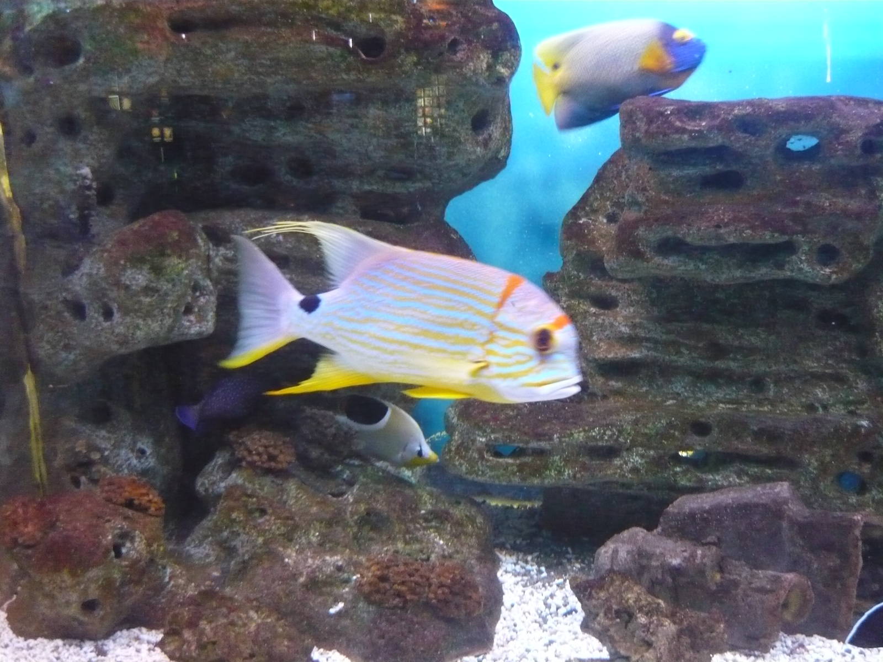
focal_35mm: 33
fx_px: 842
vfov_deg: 42.9
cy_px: 331
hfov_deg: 55.4
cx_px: 442
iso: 800
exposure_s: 1/25
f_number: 2.8
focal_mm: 5.5
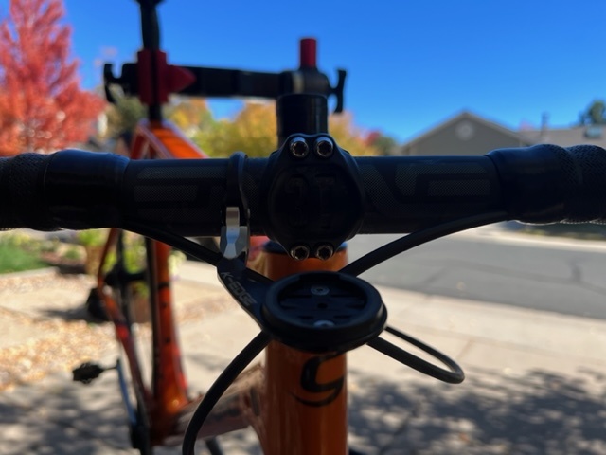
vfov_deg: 53.1
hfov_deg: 67.3
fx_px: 455
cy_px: 228
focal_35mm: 26
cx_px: 303
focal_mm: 5.1
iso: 50
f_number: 1.6
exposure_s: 1/1558
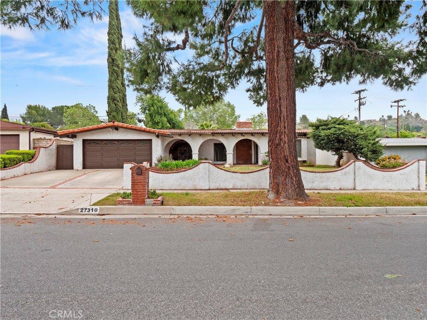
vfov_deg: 71.6
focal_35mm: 18
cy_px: 160
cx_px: 214
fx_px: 222
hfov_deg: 87.8
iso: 250
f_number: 8
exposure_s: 1/13
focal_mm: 9
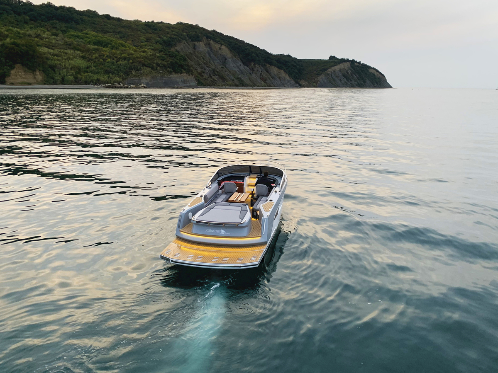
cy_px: 186
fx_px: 374
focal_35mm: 26
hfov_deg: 67.3
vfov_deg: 53.1
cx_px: 249
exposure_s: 1/121
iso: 50
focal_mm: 4.25
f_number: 1.8
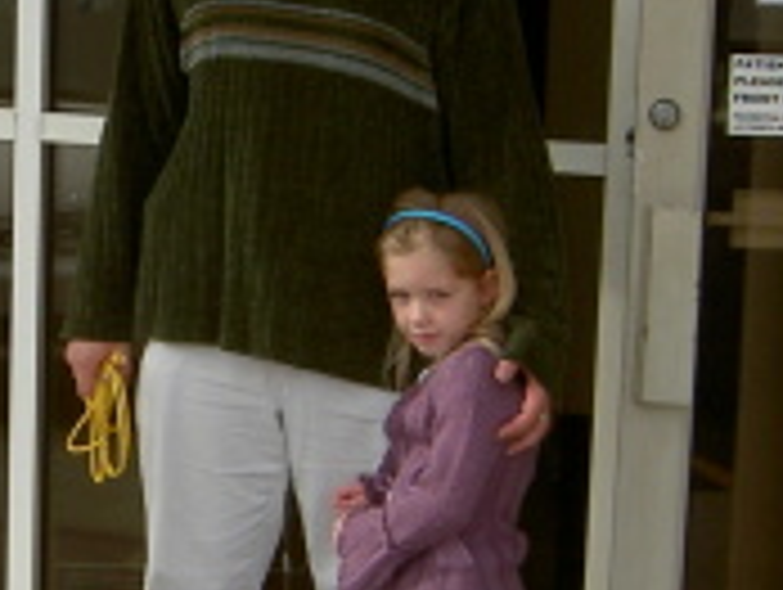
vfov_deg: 11.9
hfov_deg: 15.5
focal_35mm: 125
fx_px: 2831
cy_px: 342
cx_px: 4
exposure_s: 1/200
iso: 50
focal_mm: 5.6
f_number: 4.7
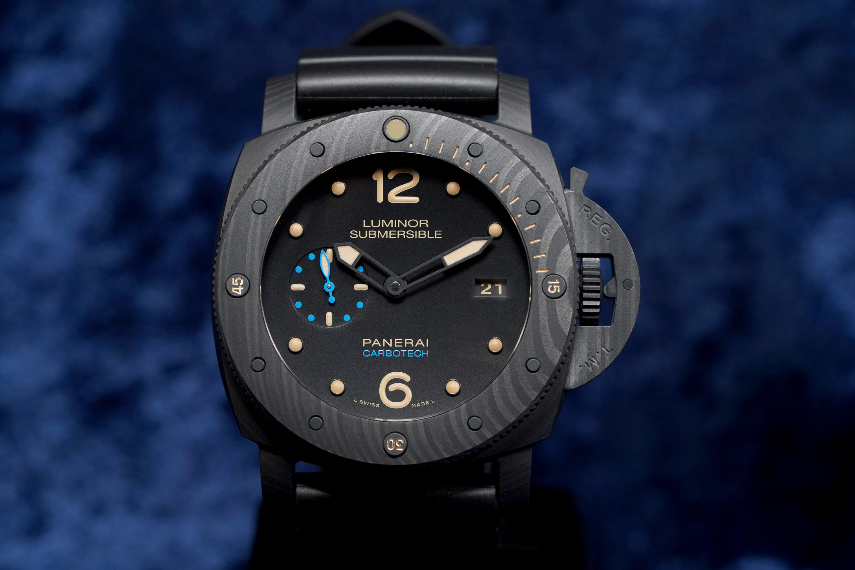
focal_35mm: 90
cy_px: 285
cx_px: 428
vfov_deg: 15.2
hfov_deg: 22.6
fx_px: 2137
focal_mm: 90
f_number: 7.1
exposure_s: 1/30
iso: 1000
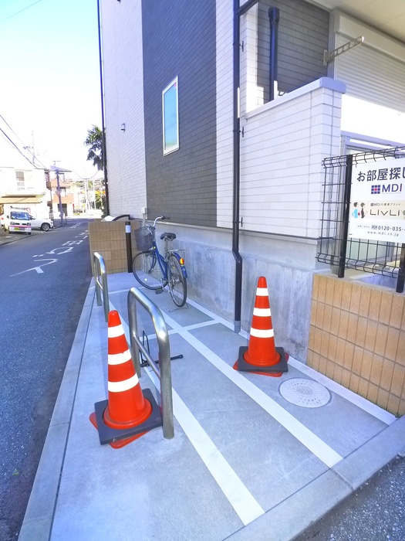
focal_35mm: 24
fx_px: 374
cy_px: 270
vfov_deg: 71.6
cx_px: 202
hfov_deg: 56.8
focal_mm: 5.1
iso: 400
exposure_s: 1/250
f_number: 2.8
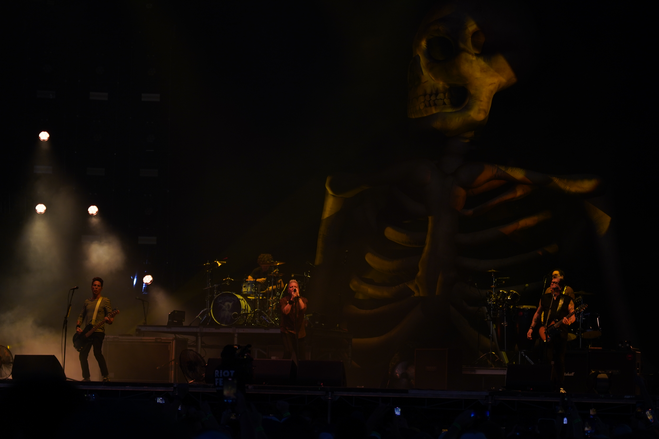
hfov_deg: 16.3
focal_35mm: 126
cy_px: 181
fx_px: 2306
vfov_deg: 10.9
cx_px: 353
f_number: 4
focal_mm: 105
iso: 500
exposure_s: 1/125
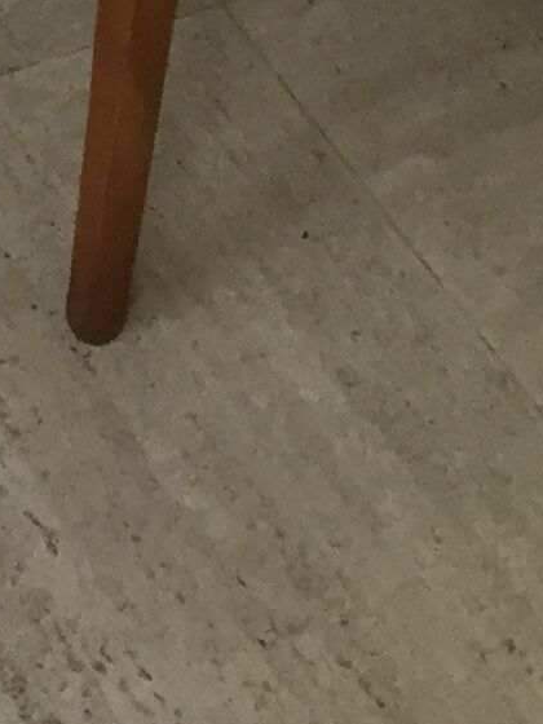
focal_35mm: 169
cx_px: -746
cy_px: -1160
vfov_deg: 9.9
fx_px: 3535
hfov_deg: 8.1
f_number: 2.2
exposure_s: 1/33
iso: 50
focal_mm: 4.15
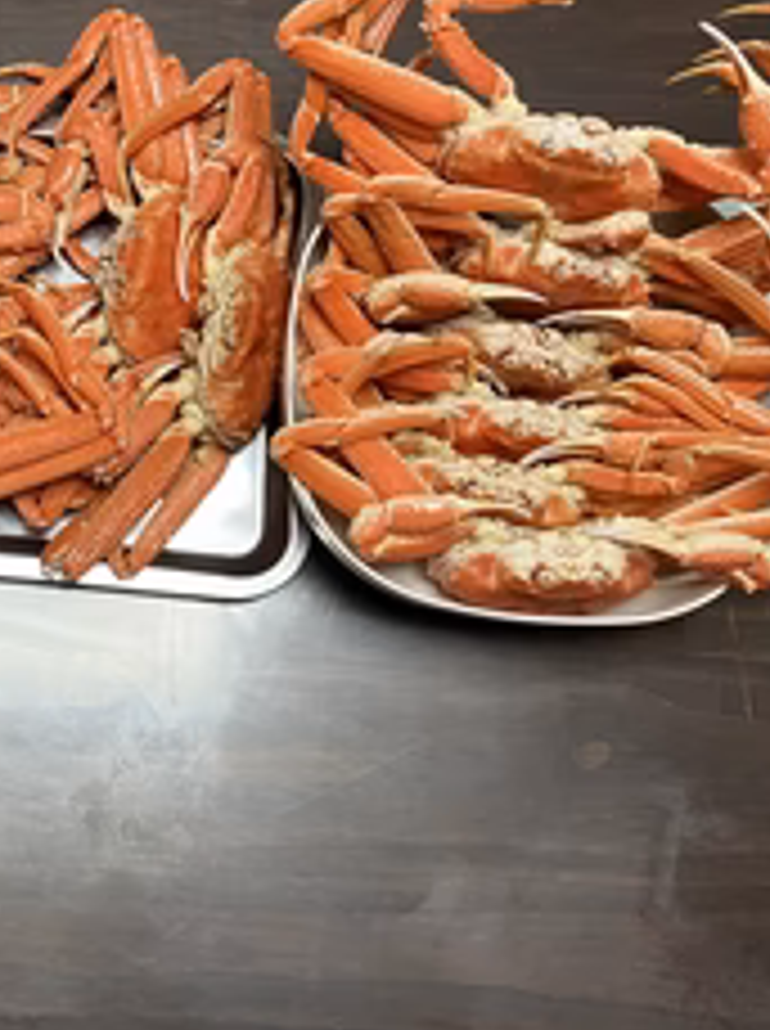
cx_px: -36
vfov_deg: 38.7
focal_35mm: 49
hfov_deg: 27.5
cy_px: 391
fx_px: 1457
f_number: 1.8
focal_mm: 3.99
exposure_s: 1/50
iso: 125
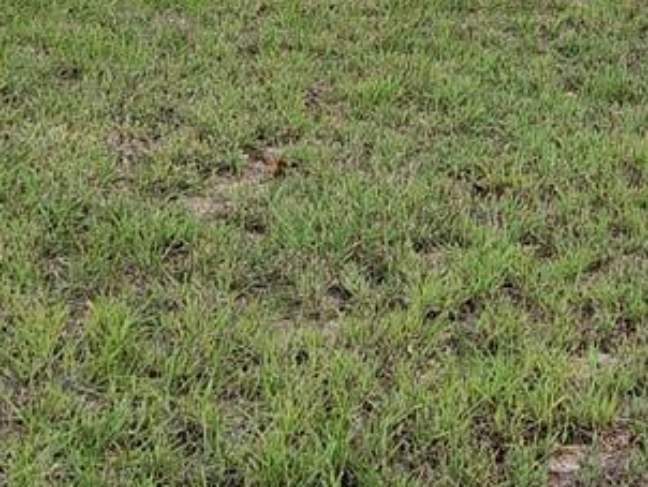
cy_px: -167
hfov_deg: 14.9
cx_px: 805
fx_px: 2379
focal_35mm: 127
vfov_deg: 11.4
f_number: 1.8
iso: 100
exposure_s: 1/445
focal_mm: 5.56
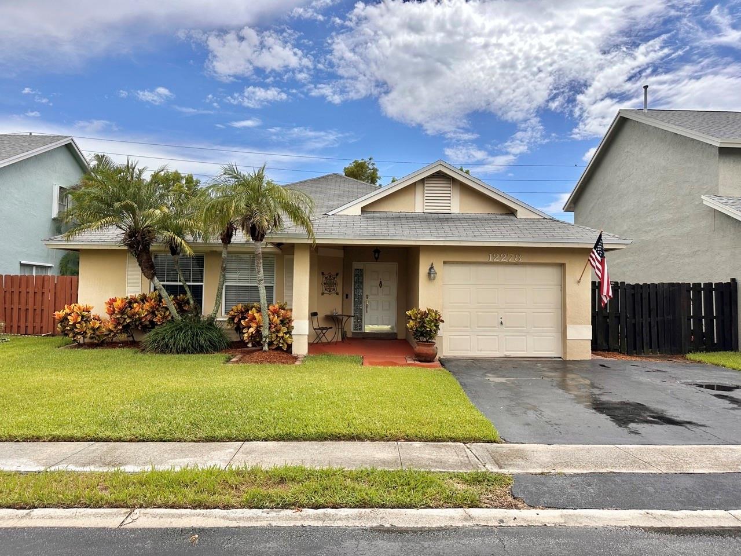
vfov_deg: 56.8
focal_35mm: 24
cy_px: 278
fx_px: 514
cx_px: 370
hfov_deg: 71.6
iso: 80
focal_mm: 6.86
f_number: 1.78
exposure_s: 1/3597
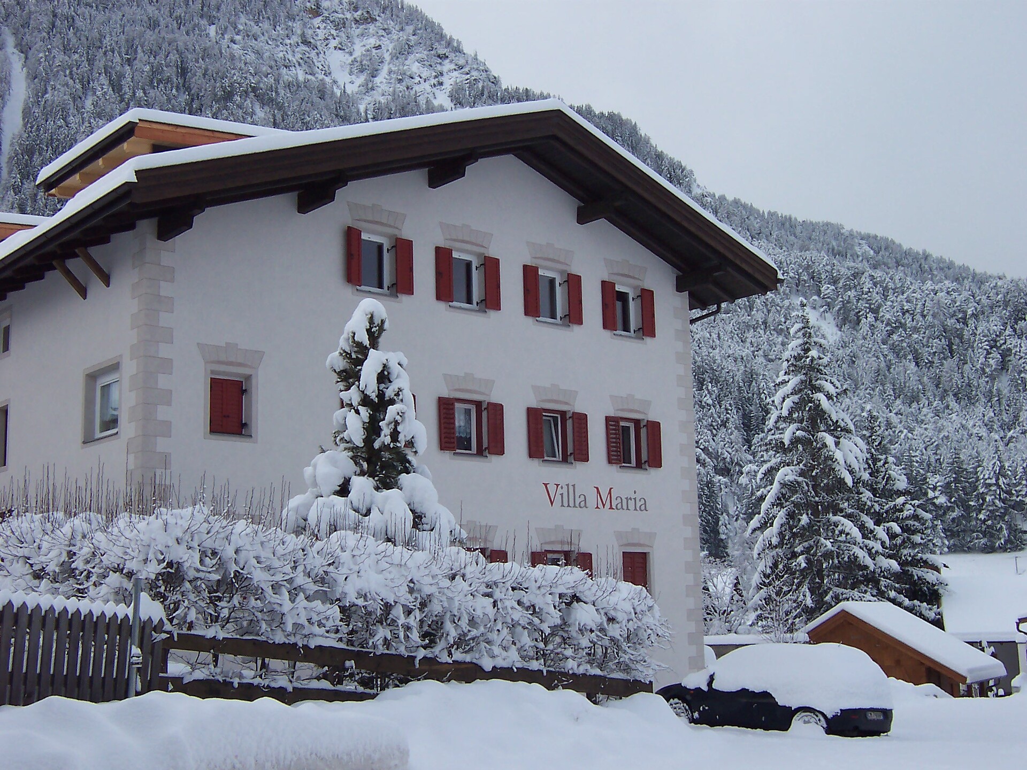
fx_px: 1543
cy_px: 385
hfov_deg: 36.8
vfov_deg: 28.0
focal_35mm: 52
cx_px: 514
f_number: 4.8
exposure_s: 1/250
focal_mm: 8
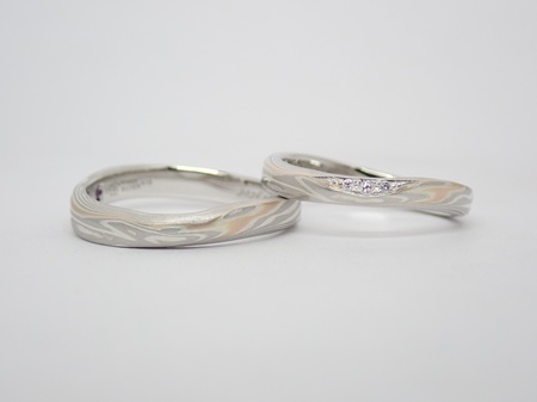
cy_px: 201
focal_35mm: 77
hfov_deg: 25.3
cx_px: 268
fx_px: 1194
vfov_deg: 19.1
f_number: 4.1
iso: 200
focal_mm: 13.65
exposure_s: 1/125
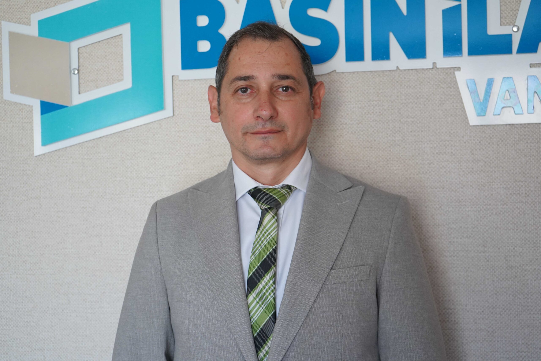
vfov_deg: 21.9
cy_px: 180
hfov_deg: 32.4
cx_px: 270
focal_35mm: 62
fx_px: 932
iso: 2500
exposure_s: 1/160
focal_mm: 62
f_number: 5.6
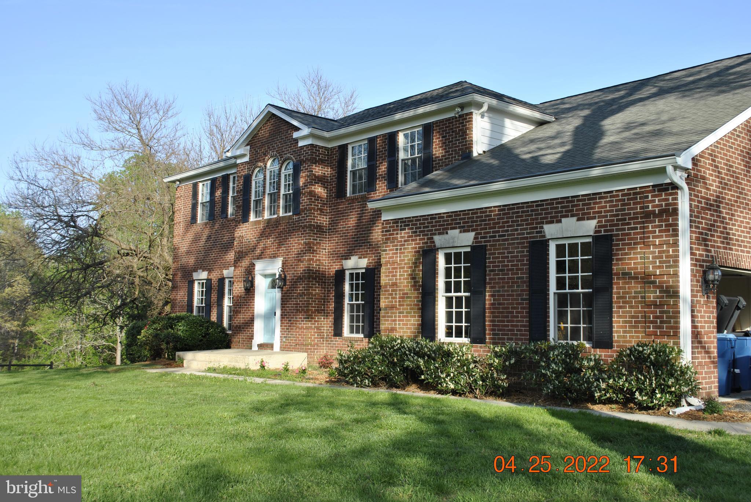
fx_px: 752
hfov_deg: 53.1
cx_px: 376
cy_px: 251
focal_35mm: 36
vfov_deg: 37.0
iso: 100
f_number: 6.3
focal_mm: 24
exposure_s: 1/160
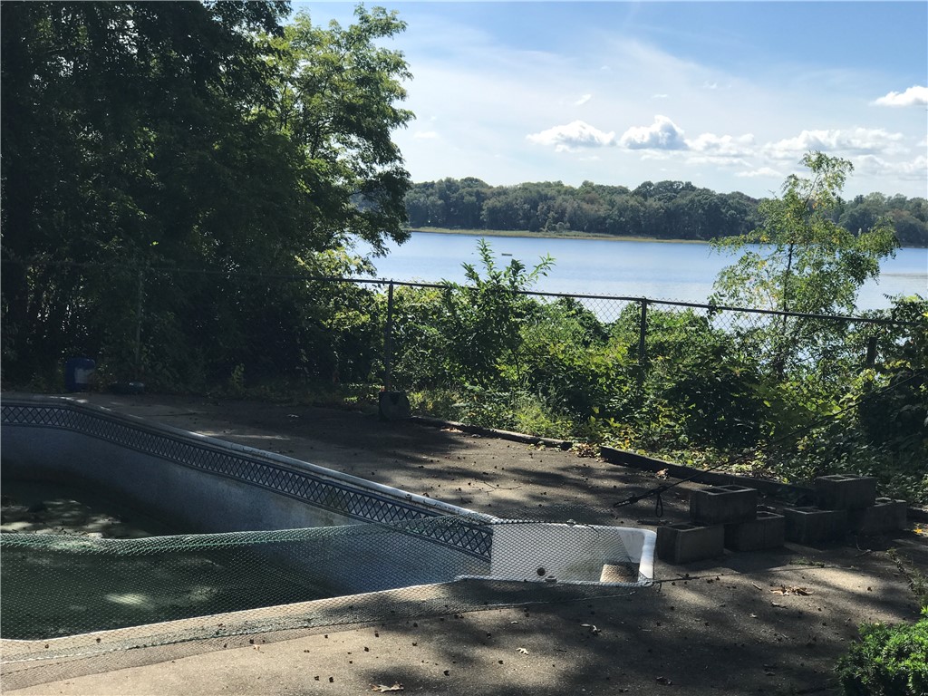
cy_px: 348
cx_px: 464
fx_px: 1528
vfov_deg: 25.7
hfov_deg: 33.8
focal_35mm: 57
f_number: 2.8
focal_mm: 6.6
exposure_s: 1/977
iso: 20
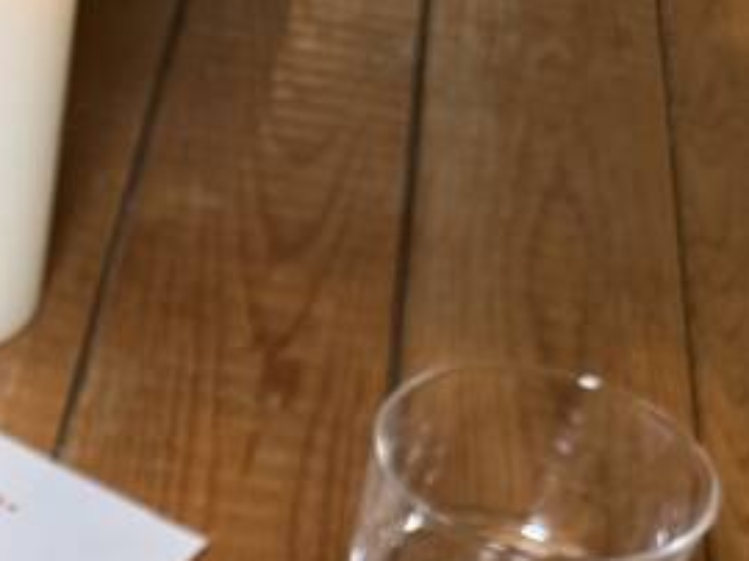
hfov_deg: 19.8
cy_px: 900
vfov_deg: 15.1
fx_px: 1924
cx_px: -289
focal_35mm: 89
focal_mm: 6.76
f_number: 1.78
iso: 200
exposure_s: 1/83
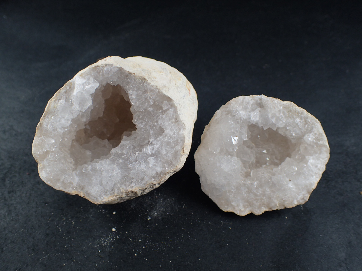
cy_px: 136
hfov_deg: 60.0
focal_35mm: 30
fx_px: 314
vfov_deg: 46.8
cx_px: 181
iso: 100
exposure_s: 1/250
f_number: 2.3
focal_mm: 5.5
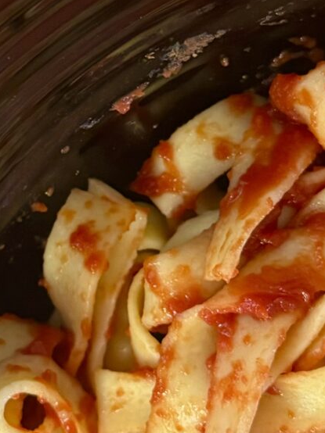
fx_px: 1391
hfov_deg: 13.3
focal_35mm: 111
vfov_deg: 17.7
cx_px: 60
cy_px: 133
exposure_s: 1/50
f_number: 1.78
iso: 640
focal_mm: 6.86
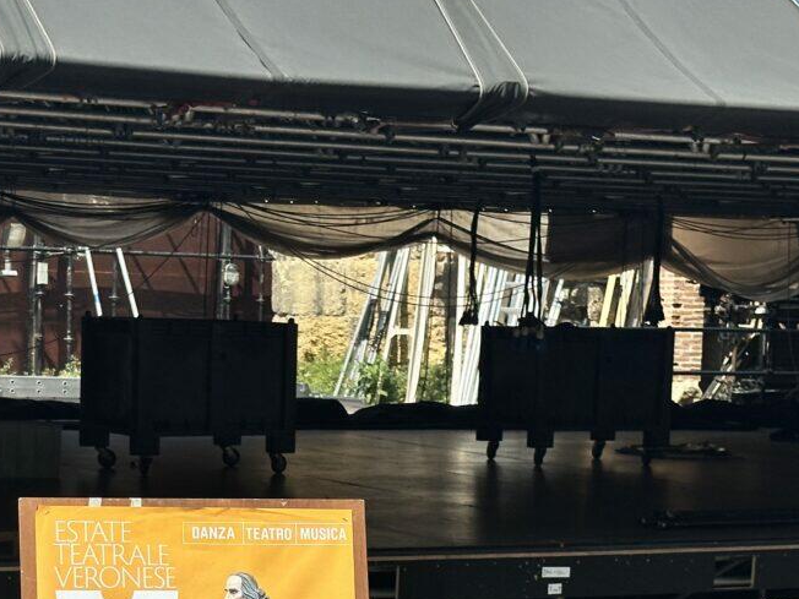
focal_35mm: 106
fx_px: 2447
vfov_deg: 13.7
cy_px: 630
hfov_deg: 18.5
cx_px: 339
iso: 64
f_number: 1.78
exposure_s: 1/7634
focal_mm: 6.86
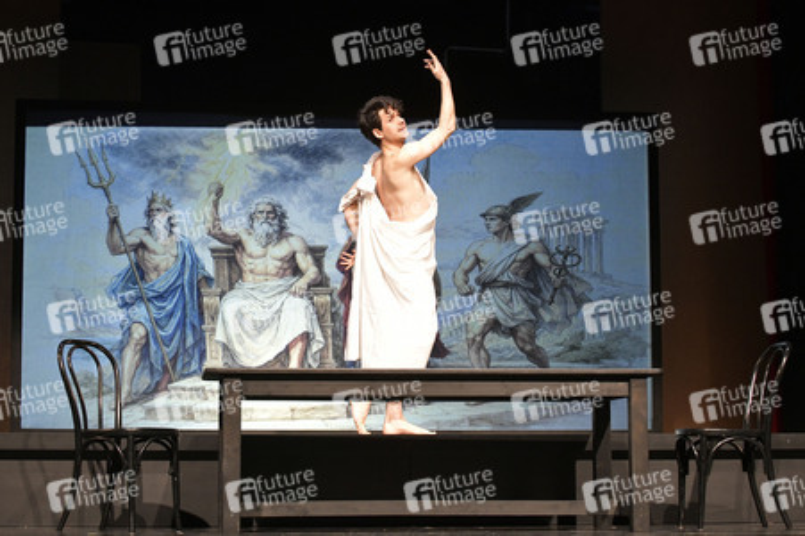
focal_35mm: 70
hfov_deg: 28.9
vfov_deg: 19.4
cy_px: 268
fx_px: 1564
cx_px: 402
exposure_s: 1/200
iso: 3200
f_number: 6.3
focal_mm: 70
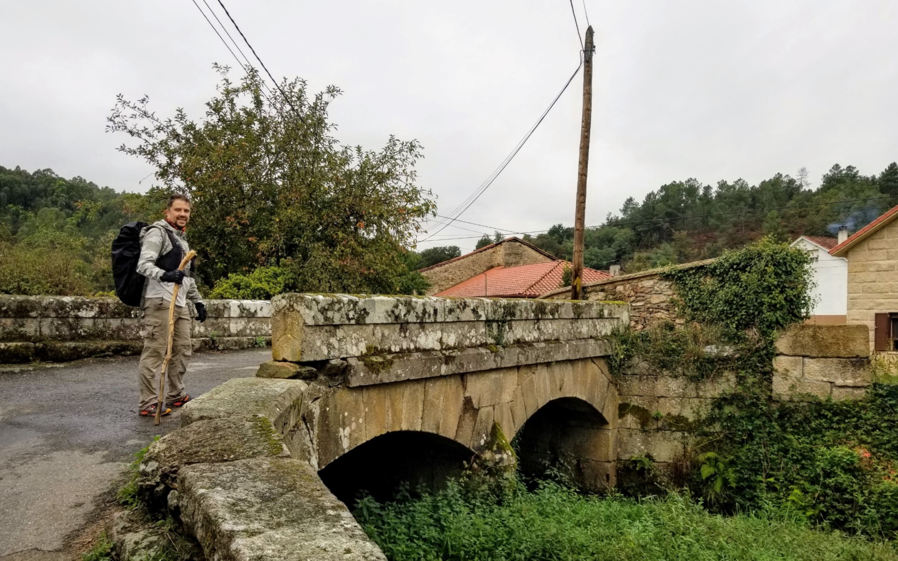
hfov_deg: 66.5
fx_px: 685
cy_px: 321
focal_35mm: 28
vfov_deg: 44.4
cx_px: 453
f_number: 1.7
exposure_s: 1/168
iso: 50
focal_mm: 4.3
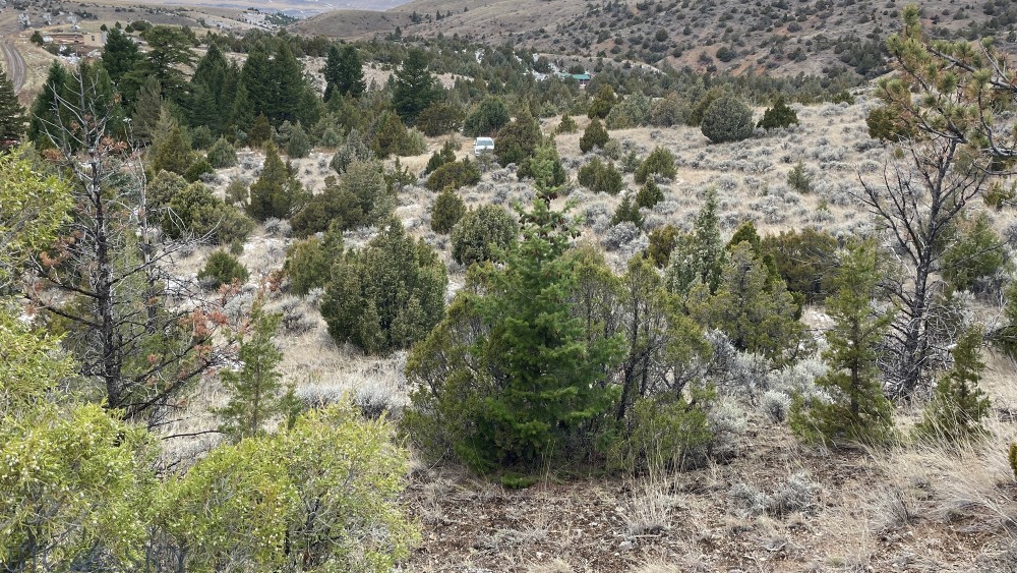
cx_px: 516
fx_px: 782
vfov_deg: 39.9
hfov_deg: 66.1
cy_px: 213
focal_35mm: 29
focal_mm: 4.2
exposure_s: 1/170
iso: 32
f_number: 1.6
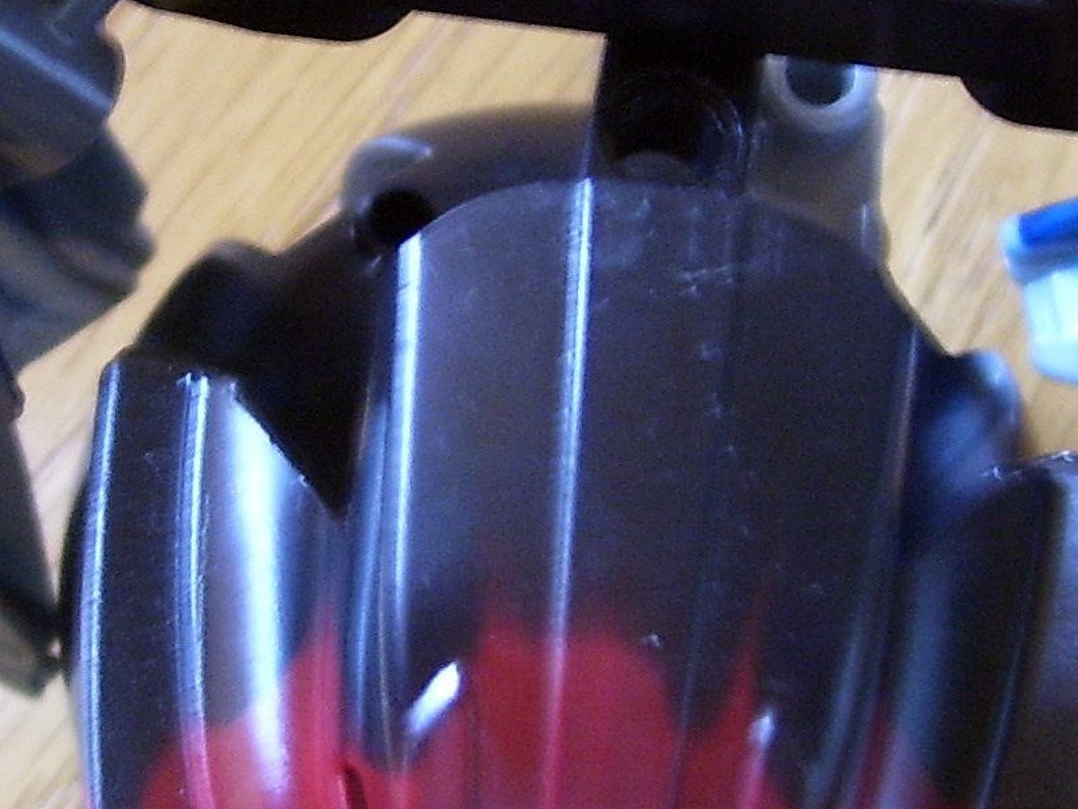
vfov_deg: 13.6
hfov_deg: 18.0
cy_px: 250
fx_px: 3394
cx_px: 404
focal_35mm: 109
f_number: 2.7
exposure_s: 1/10
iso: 160
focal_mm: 5.6
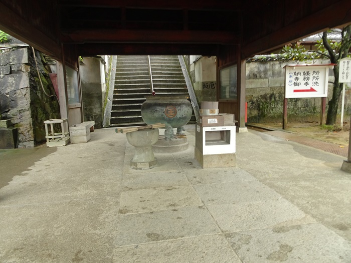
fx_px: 243
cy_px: 132
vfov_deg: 56.8
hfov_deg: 71.6
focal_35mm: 24
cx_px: 176
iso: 125
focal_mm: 4.1
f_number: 3.5
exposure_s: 1/30
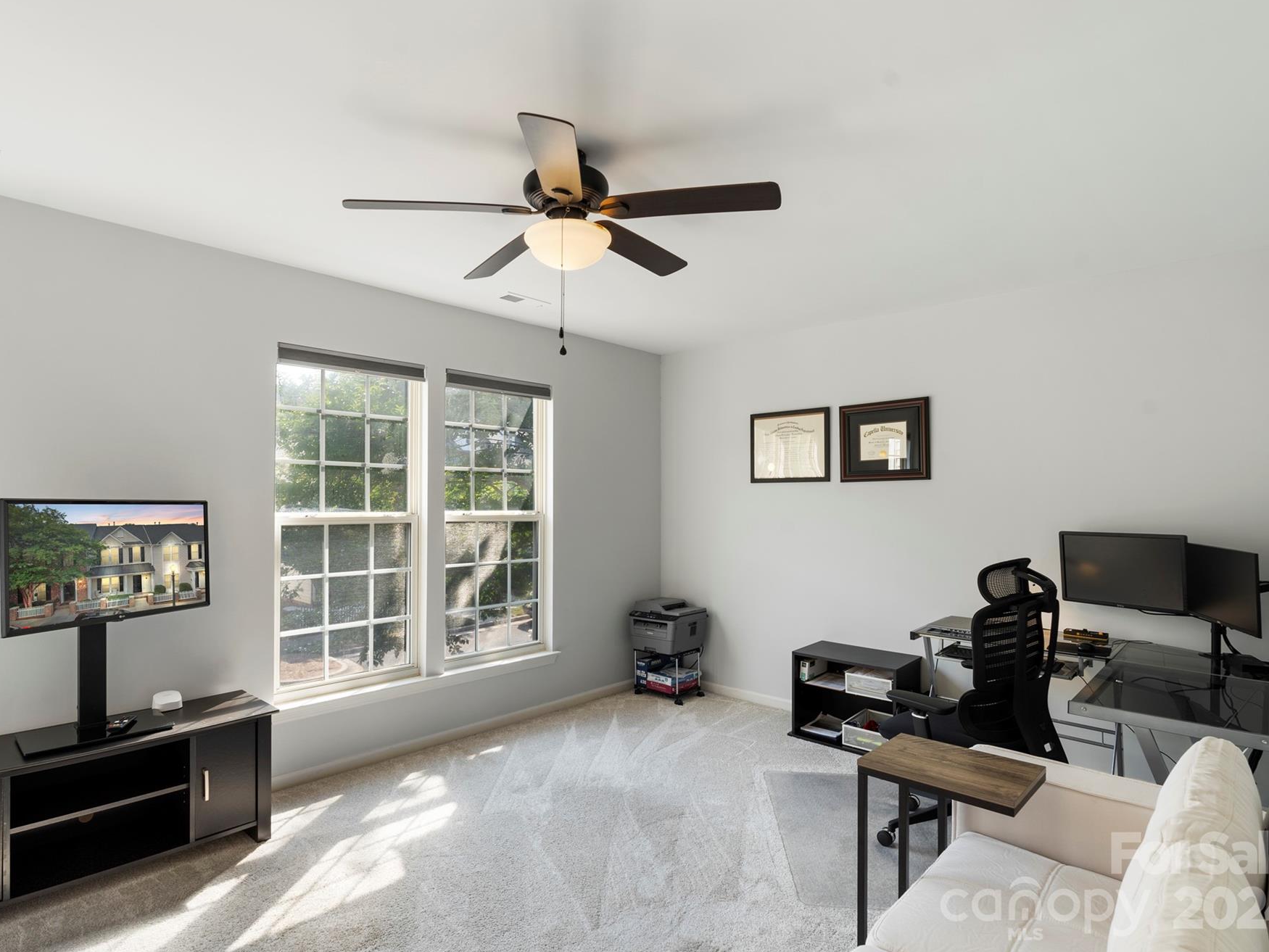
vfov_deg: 71.6
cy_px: 474
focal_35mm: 18
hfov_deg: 87.7
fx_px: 660
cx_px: 608
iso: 100
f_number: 8
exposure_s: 1/6
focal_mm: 16
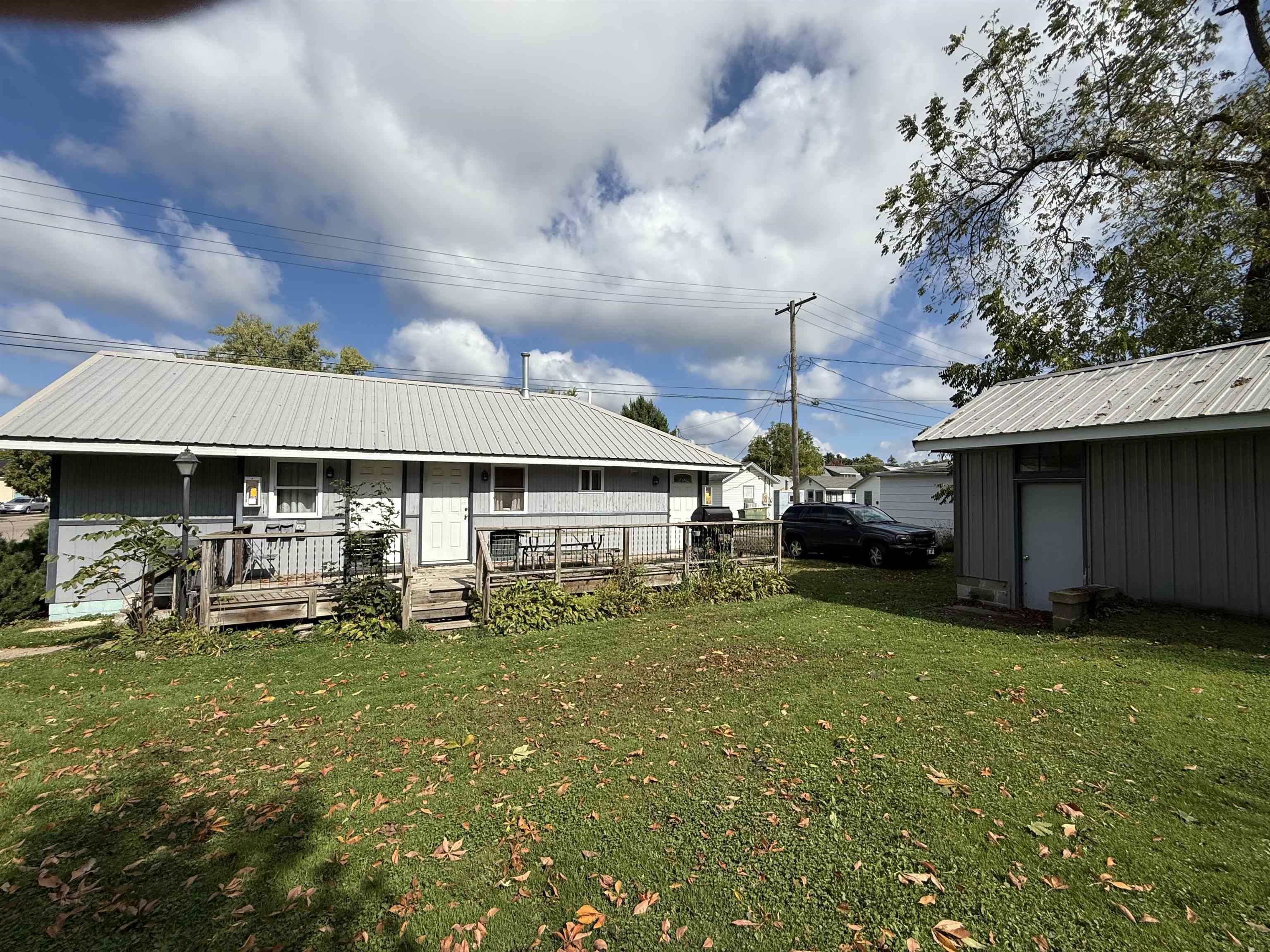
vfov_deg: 85.7
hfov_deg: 102.1
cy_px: 476
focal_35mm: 14
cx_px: 635
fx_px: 514
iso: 50
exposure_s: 1/3663
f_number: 2.2
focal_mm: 2.22
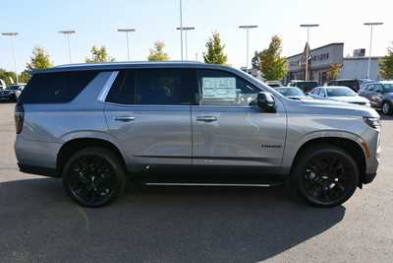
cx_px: 196
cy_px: 132
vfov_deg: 51.3
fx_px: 273
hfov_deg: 71.5
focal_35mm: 25
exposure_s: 1/250
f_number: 8
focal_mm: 17
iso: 200
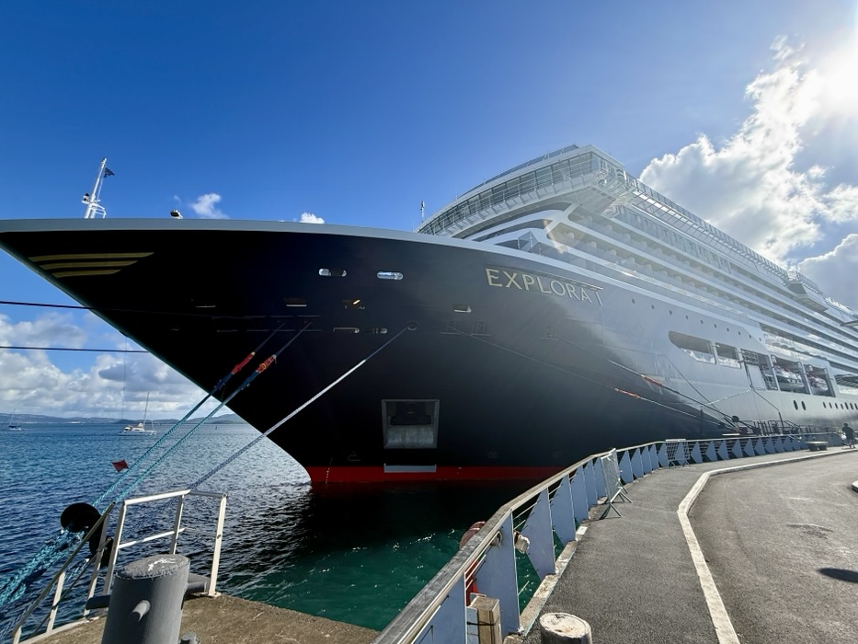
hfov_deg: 98.2
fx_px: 372
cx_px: 421
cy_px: 308
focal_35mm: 15
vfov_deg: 81.7
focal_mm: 2.22
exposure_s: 1/1001
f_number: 2.2
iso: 50
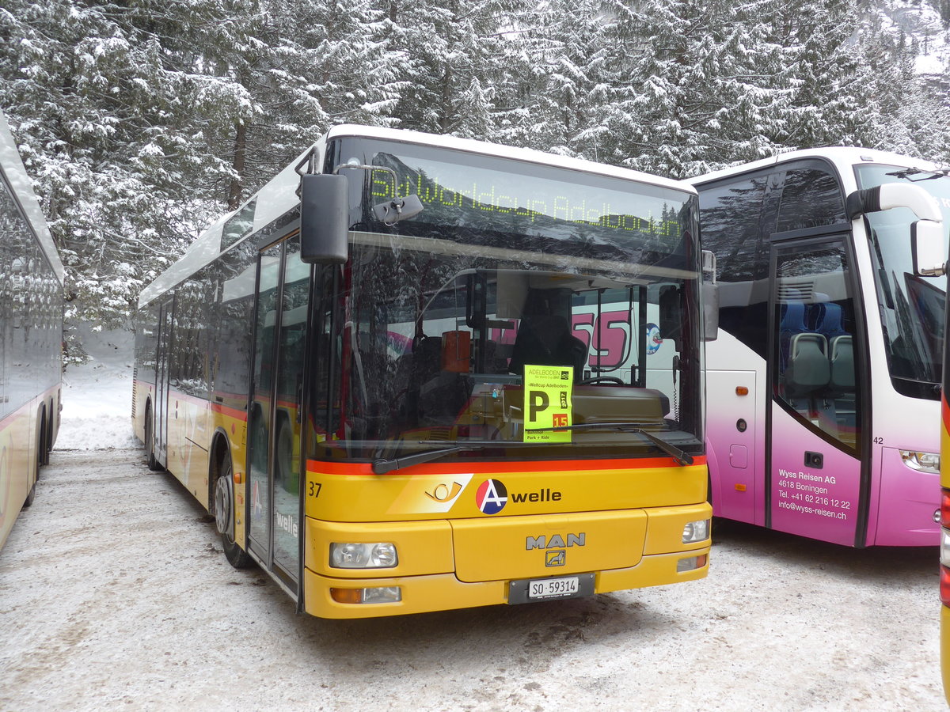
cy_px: 356
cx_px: 475
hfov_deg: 61.7
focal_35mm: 29
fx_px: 796
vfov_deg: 48.2
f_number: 2.8
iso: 80
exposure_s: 1/200
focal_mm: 6
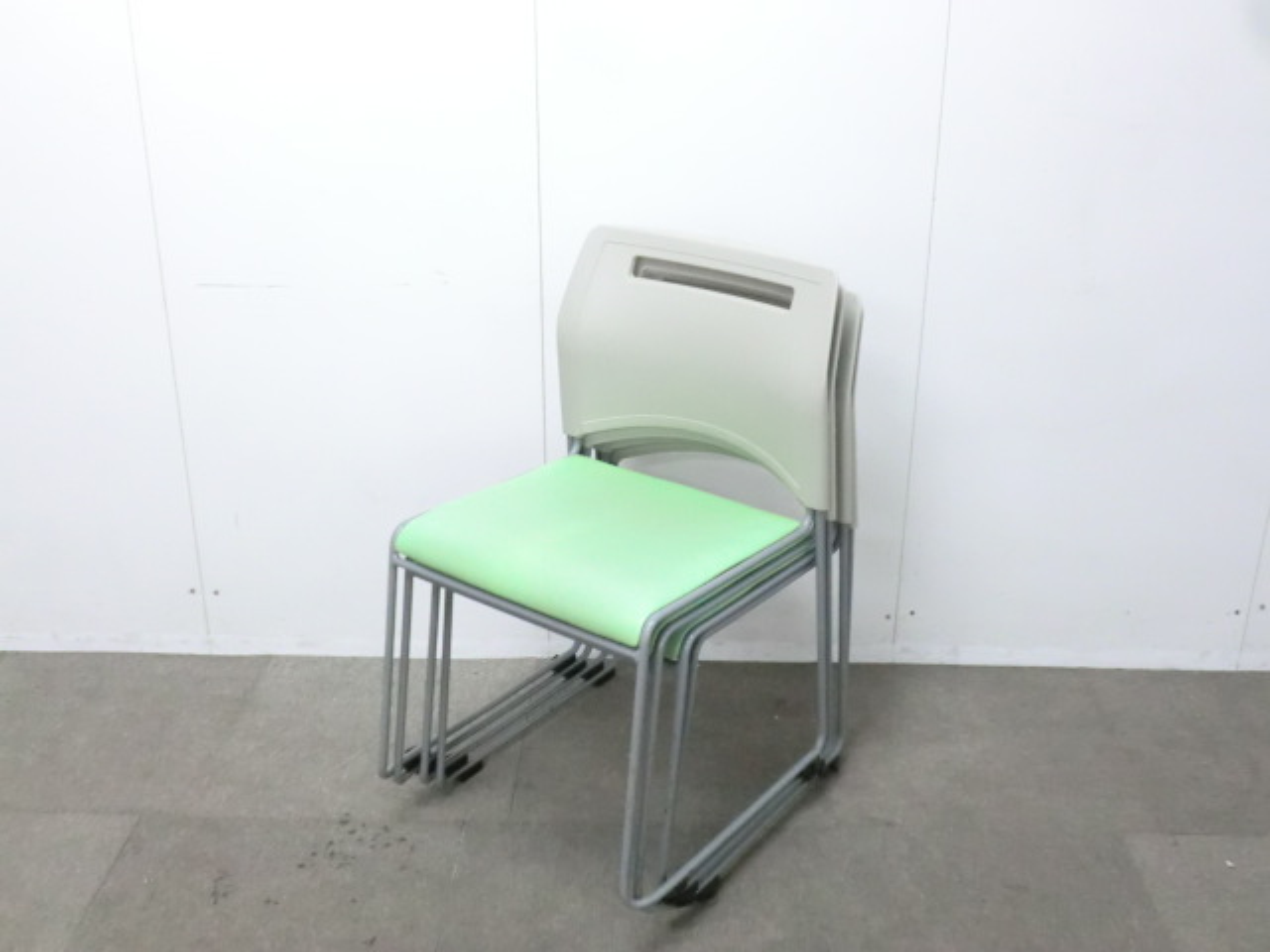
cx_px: 635
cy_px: 476
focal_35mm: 38
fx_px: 1394
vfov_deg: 37.7
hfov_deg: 49.0
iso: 800
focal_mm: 6.9
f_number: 3.9
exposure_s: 1/50
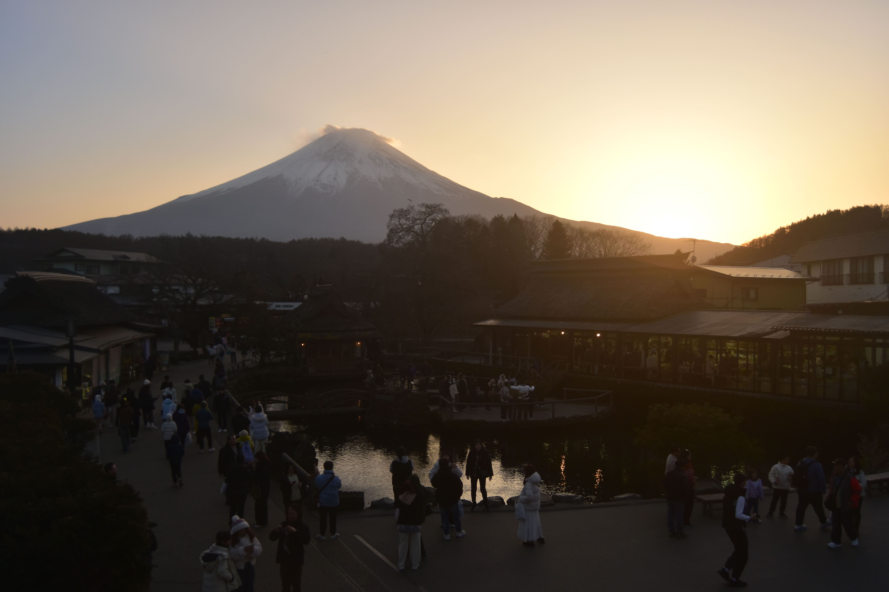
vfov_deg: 16.6
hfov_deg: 24.6
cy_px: 296
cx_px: 444
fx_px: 2037
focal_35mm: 82
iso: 200
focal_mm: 55
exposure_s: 1/160
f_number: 6.3
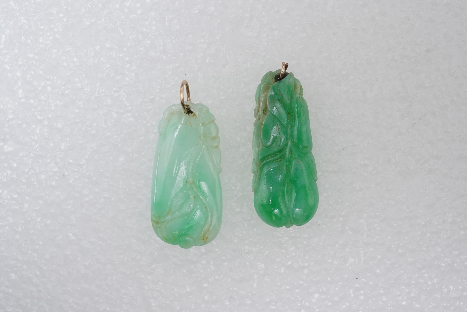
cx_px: 234
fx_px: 584
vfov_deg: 29.9
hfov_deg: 43.6
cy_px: 156
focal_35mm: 45
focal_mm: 30
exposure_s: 1/125
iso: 500
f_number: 20
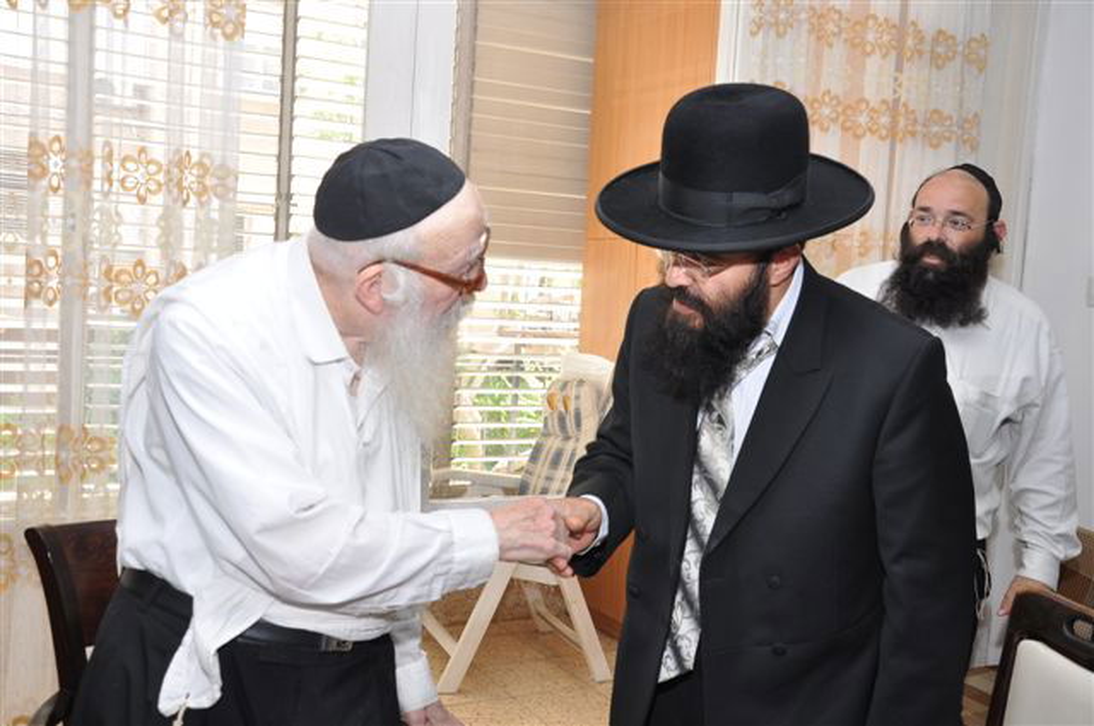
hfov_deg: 51.3
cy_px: 363
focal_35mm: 38
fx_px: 1138
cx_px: 547
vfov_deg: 35.4
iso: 400
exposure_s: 1/60
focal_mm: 25
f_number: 6.3
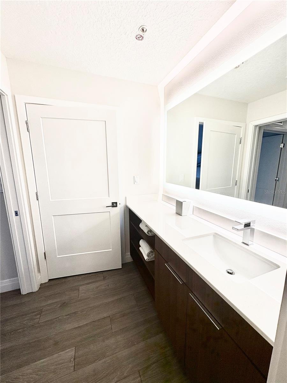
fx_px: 155
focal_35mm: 14
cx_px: 144
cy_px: 192
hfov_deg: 85.7
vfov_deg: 102.1
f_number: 2.2
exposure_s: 1/120
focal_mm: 2.22
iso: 64
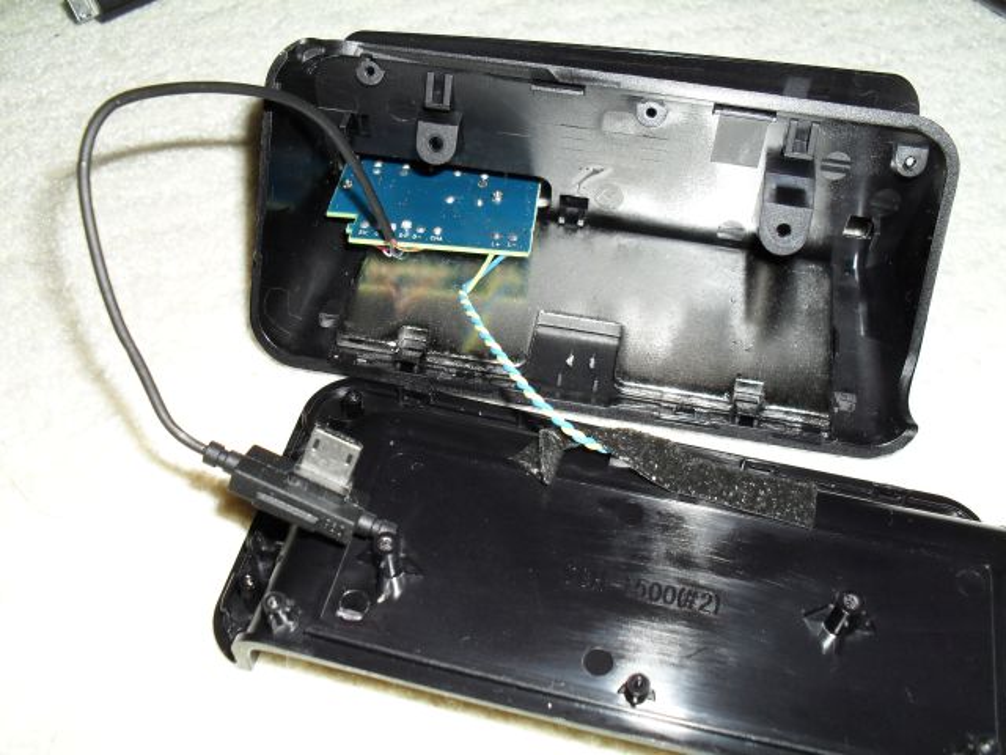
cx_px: 503
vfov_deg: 40.7
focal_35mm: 35
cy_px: 378
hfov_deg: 52.6
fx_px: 1017
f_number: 3.2
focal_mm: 6.3
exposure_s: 1/45
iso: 200
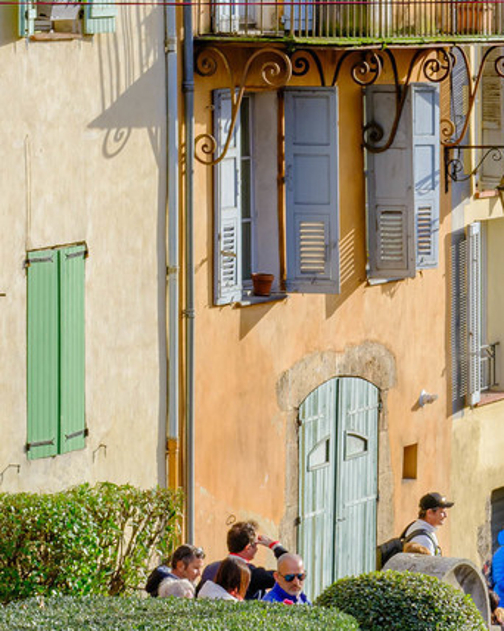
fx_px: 3993
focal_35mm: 214
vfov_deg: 9.0
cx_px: 1120
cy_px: 691
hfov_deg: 6.9
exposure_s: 1/100
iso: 320
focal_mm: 55
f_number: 10
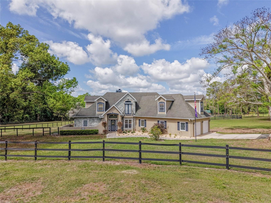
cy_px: 102
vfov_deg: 56.8
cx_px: 136
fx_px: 188
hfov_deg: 71.6
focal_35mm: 24
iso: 170
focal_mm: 8.67
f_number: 1.8
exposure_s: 1/200
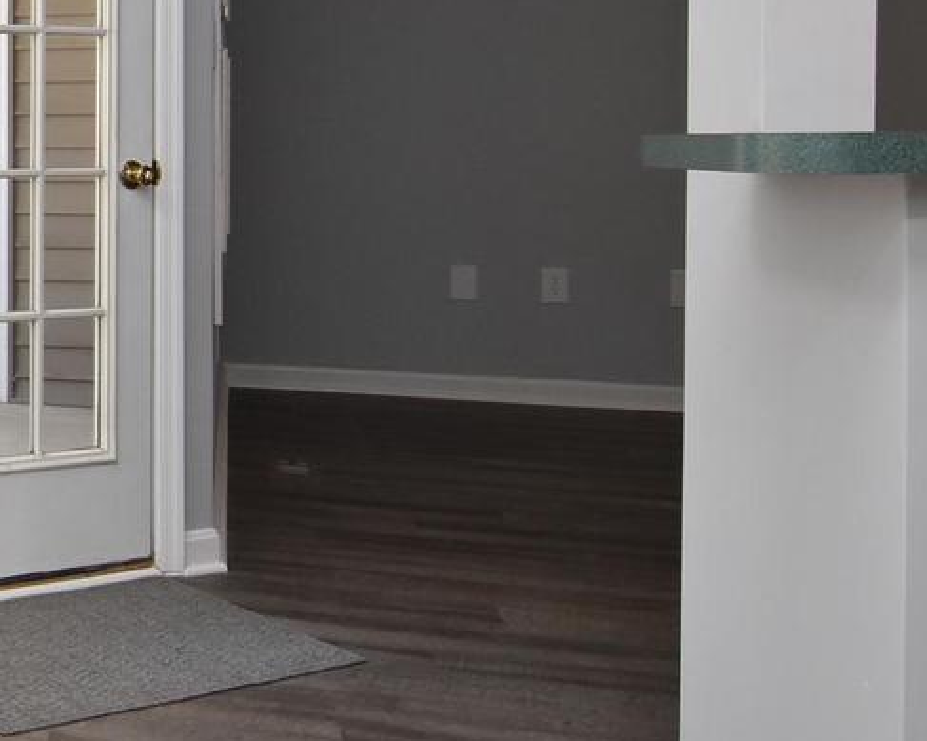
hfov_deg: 28.6
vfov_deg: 29.5
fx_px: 1371
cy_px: 145
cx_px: -350
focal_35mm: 50
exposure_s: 1/60
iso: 800
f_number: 8
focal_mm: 12
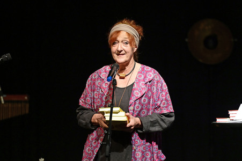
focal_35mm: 200
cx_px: 121
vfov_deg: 6.9
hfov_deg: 10.3
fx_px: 1343
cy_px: 80
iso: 4000
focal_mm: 200
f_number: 3.2
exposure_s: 1/320
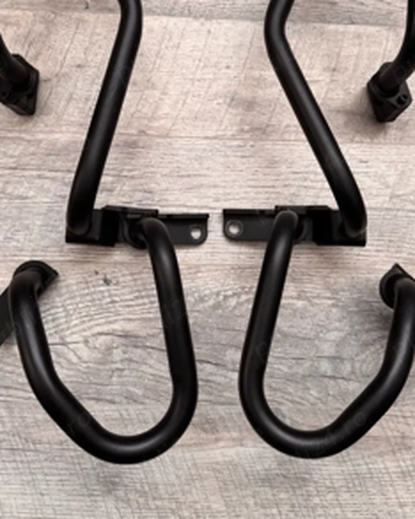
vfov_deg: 55.1
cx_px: 208
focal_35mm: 32
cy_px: 198
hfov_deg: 45.8
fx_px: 492
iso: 400
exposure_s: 1/60
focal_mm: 6.76
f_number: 1.78
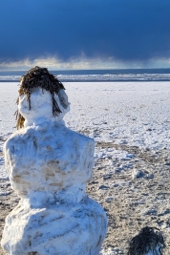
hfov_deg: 25.0
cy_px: 131
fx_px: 382
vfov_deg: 36.9
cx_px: 101
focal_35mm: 54
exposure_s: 1/2099
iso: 40
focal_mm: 5.4
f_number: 1.8
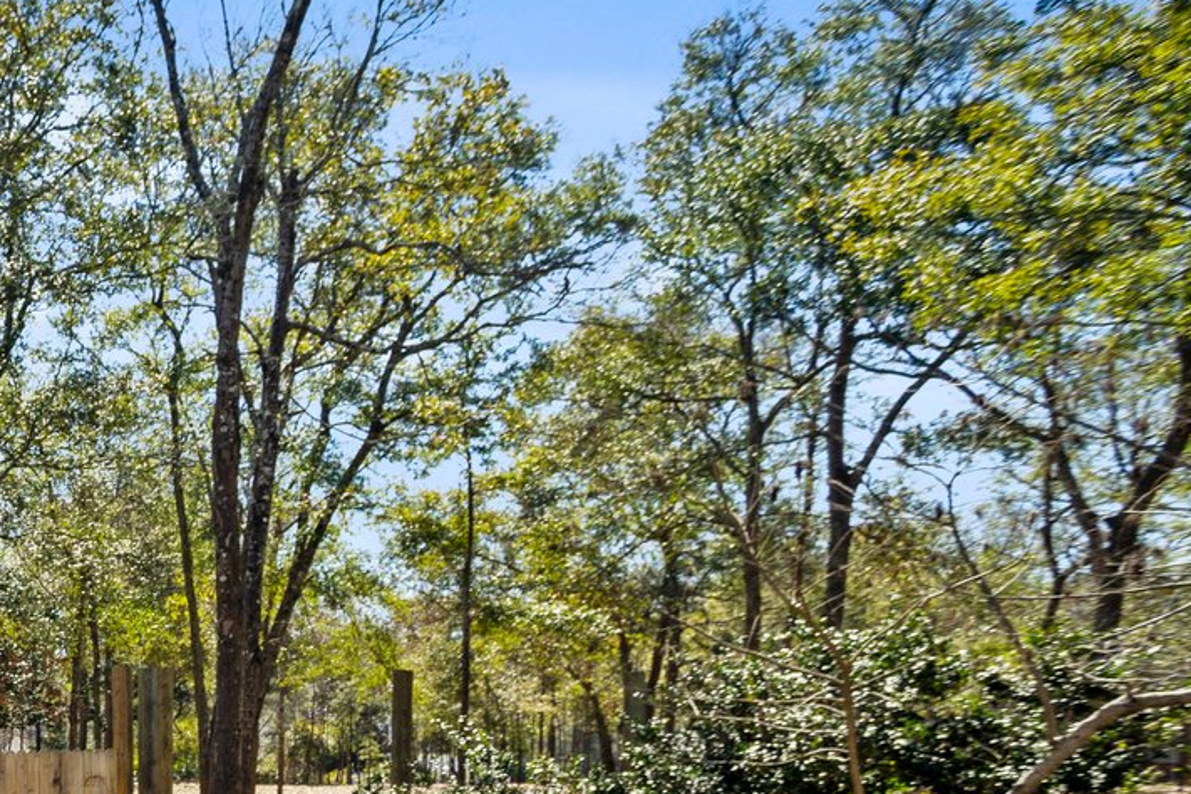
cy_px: 828
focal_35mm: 49
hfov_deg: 29.4
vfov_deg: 25.9
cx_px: -481
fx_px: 1621
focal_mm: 17
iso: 100
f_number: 8
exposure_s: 1/200
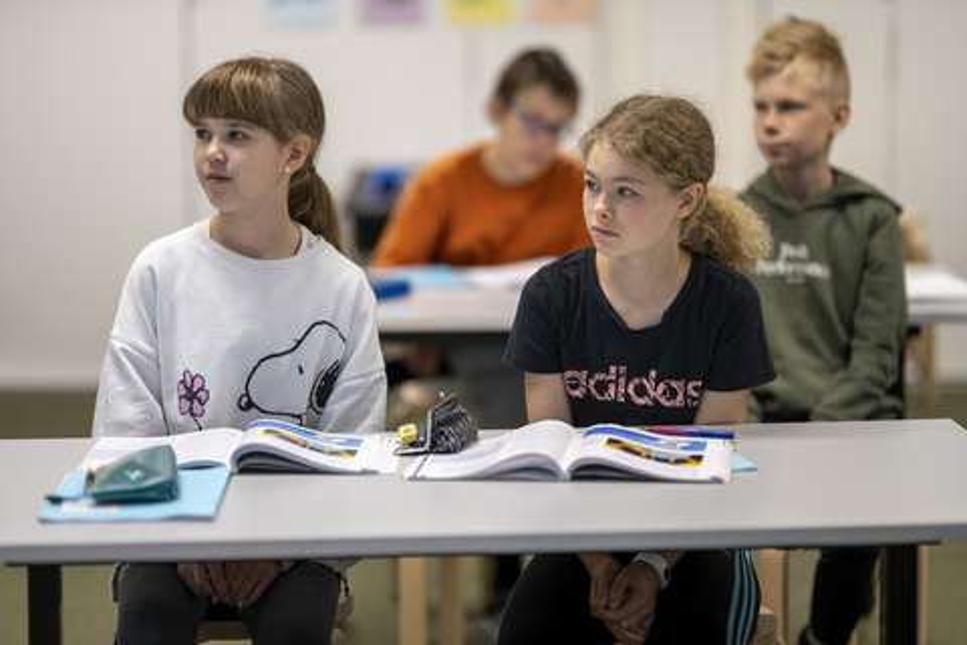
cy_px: 322
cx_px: 484
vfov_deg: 13.0
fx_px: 2820
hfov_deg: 19.5
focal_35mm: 105
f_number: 1.4
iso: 220
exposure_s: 1/125
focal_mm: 105
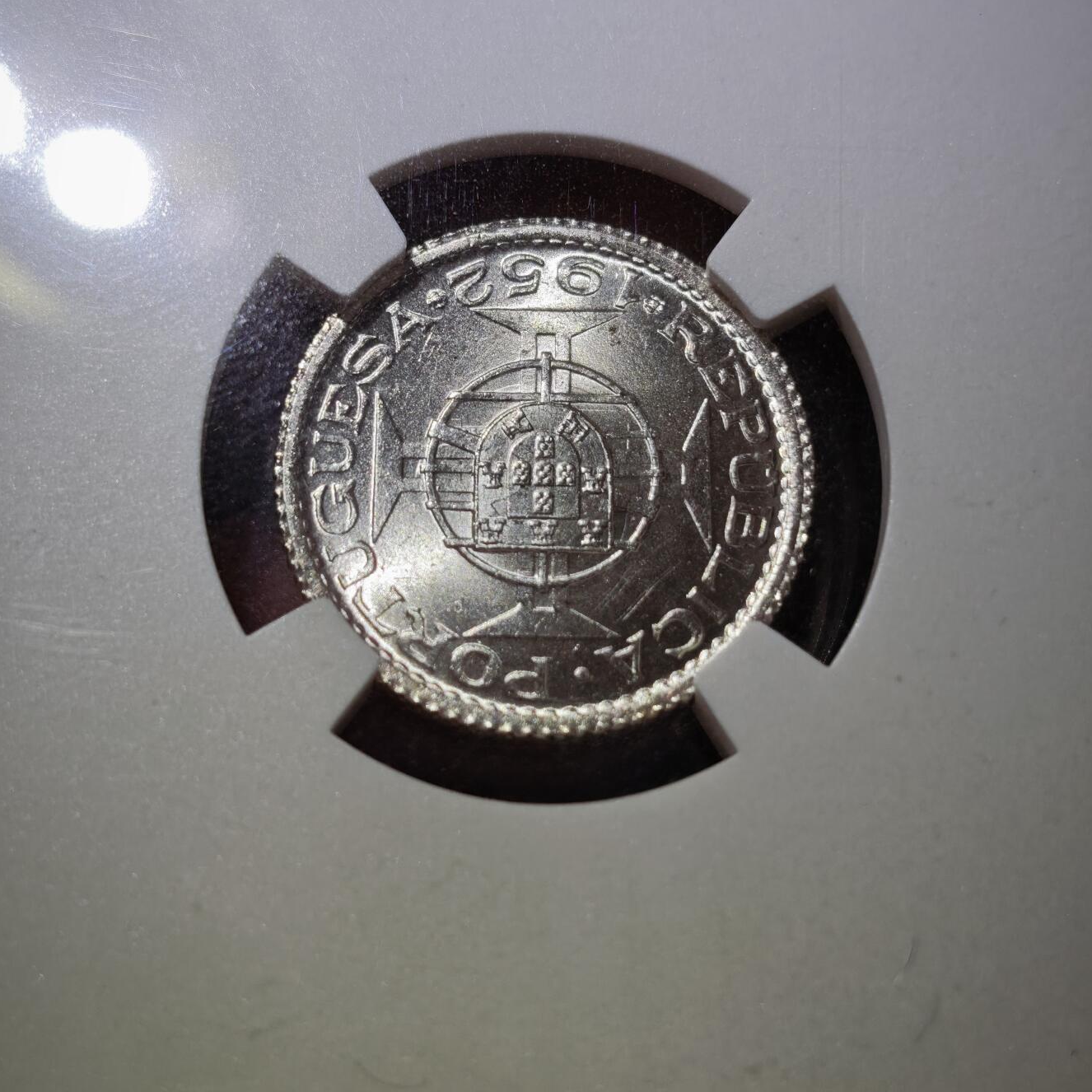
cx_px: 552
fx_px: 2141
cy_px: 436
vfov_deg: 28.5
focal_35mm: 60
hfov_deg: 28.6
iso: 50
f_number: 1.63
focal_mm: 5.85
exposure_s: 1/317
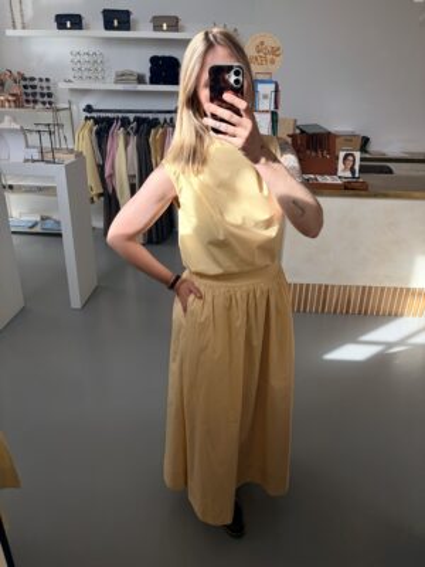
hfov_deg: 53.1
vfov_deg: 67.3
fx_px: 426
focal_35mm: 26
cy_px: 284
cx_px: 212
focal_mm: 5.96
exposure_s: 1/527
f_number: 1.6
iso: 64
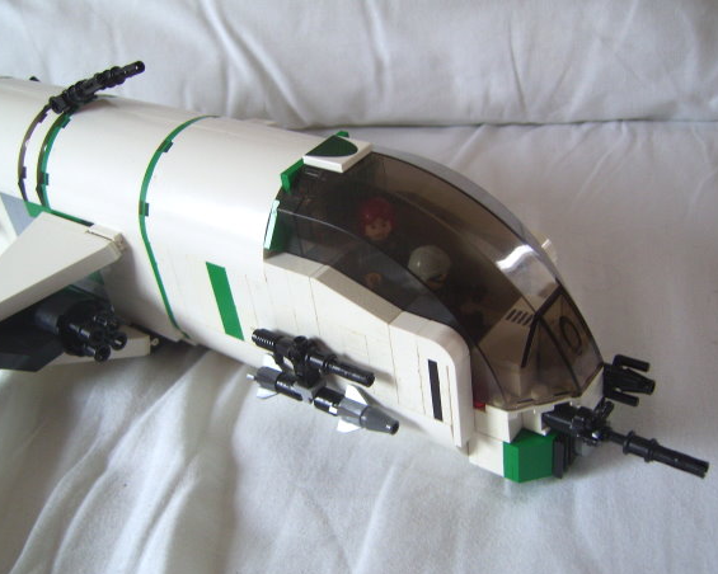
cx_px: 348
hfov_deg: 43.8
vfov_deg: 35.7
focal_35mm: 42
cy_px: 284
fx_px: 893
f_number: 2.8
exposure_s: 1/30
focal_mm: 7.8
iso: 78
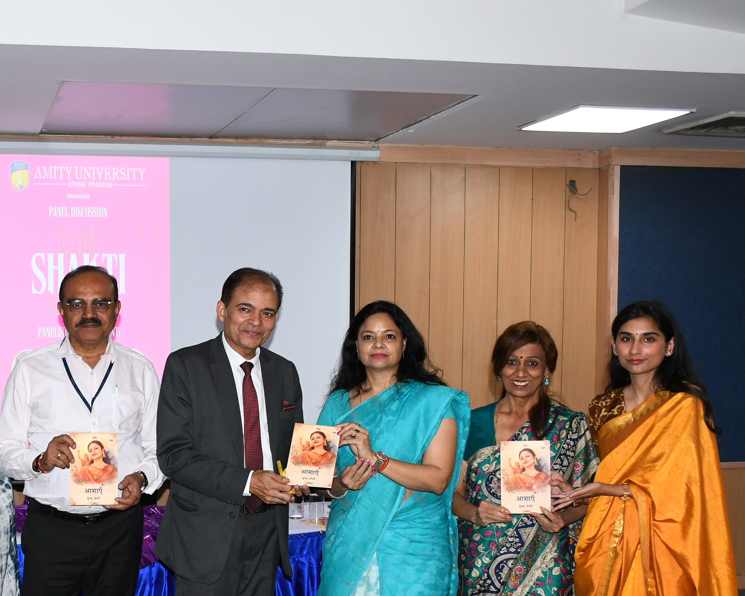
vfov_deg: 29.8
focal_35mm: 50
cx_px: 146
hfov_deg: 36.1
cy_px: 435
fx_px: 1103
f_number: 5.6
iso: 1000
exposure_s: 1/125
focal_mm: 20
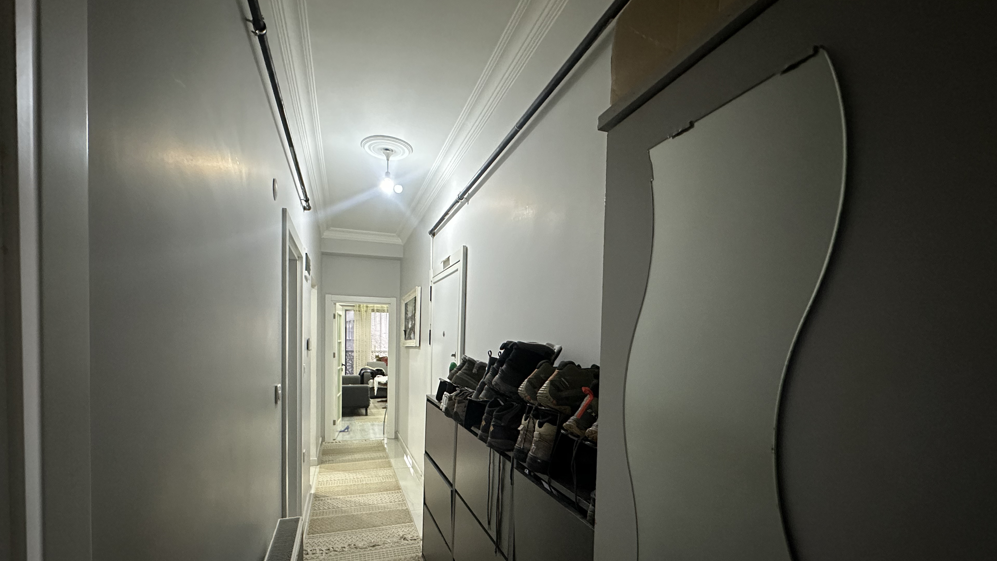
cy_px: 356
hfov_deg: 99.4
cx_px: 486
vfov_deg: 65.9
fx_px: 423
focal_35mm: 16
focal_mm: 2.22
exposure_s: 1/50
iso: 800
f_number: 2.2
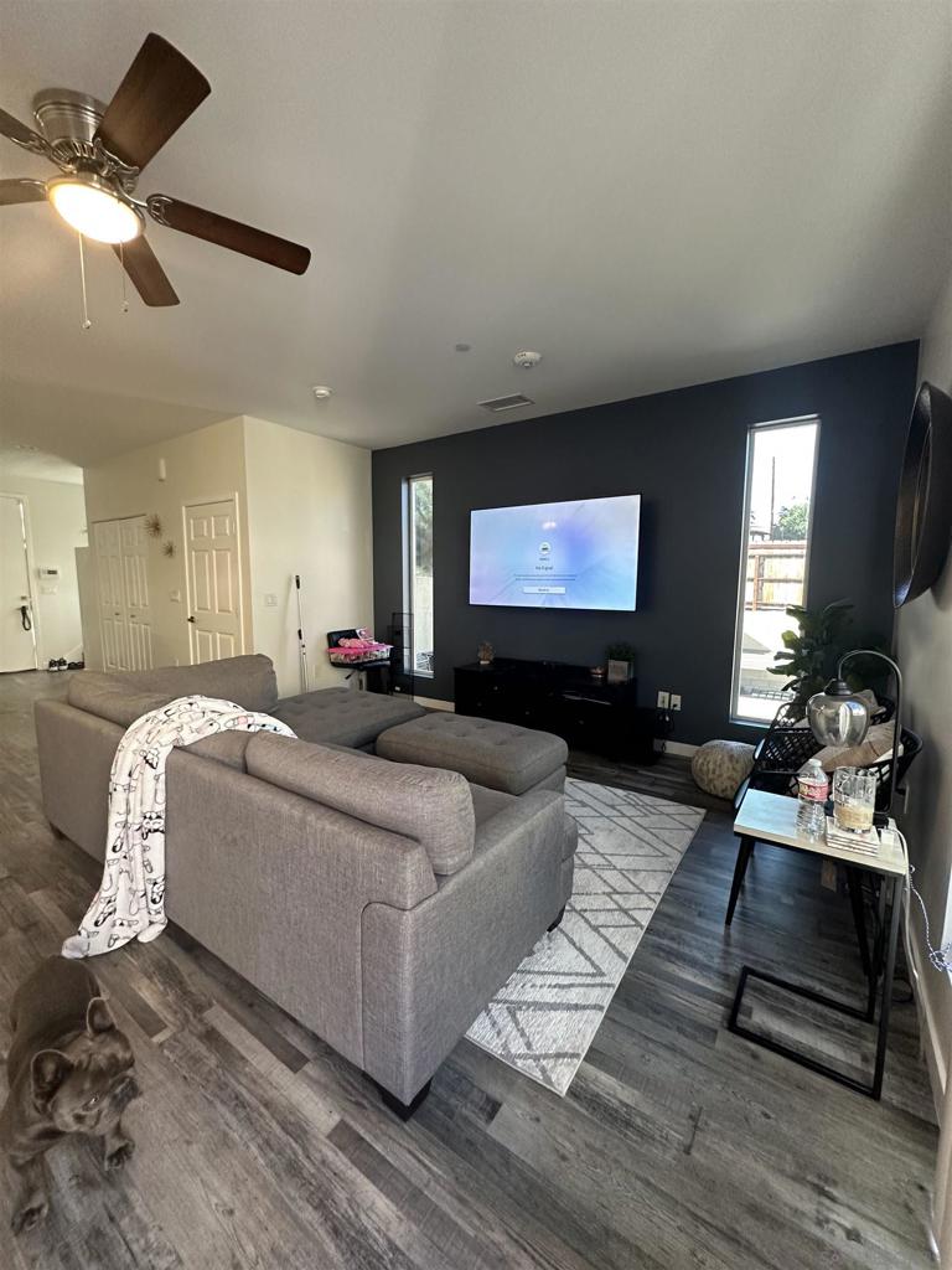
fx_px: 513
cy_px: 635
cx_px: 476
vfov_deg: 102.1
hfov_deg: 85.7
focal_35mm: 14
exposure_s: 1/60
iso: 250
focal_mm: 2.22
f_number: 2.2
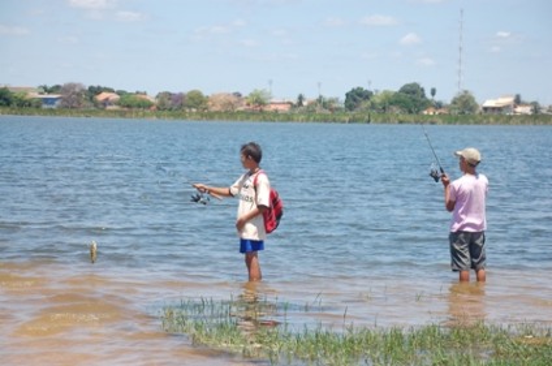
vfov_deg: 12.1
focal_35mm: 112
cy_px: 183
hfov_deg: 18.2
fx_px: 1722
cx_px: 276
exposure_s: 1/400
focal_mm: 75
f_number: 5.6
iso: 200
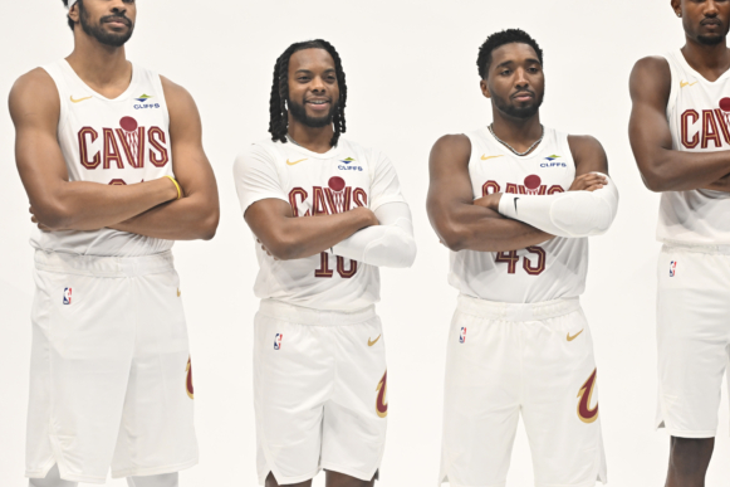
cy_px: 213
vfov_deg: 14.4
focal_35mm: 95
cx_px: 432
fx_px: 1926
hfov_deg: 21.4
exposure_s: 1/640
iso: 1600
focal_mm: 70
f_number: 4.5
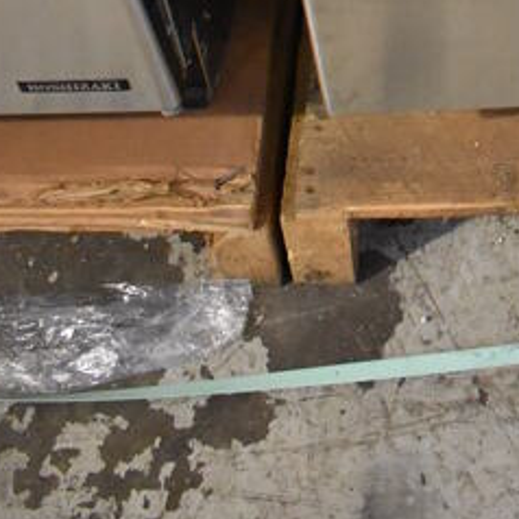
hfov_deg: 19.1
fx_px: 1493
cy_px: -418
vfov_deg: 16.5
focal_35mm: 88
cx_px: 530
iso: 5600
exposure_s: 1/125
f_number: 3.5
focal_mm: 18
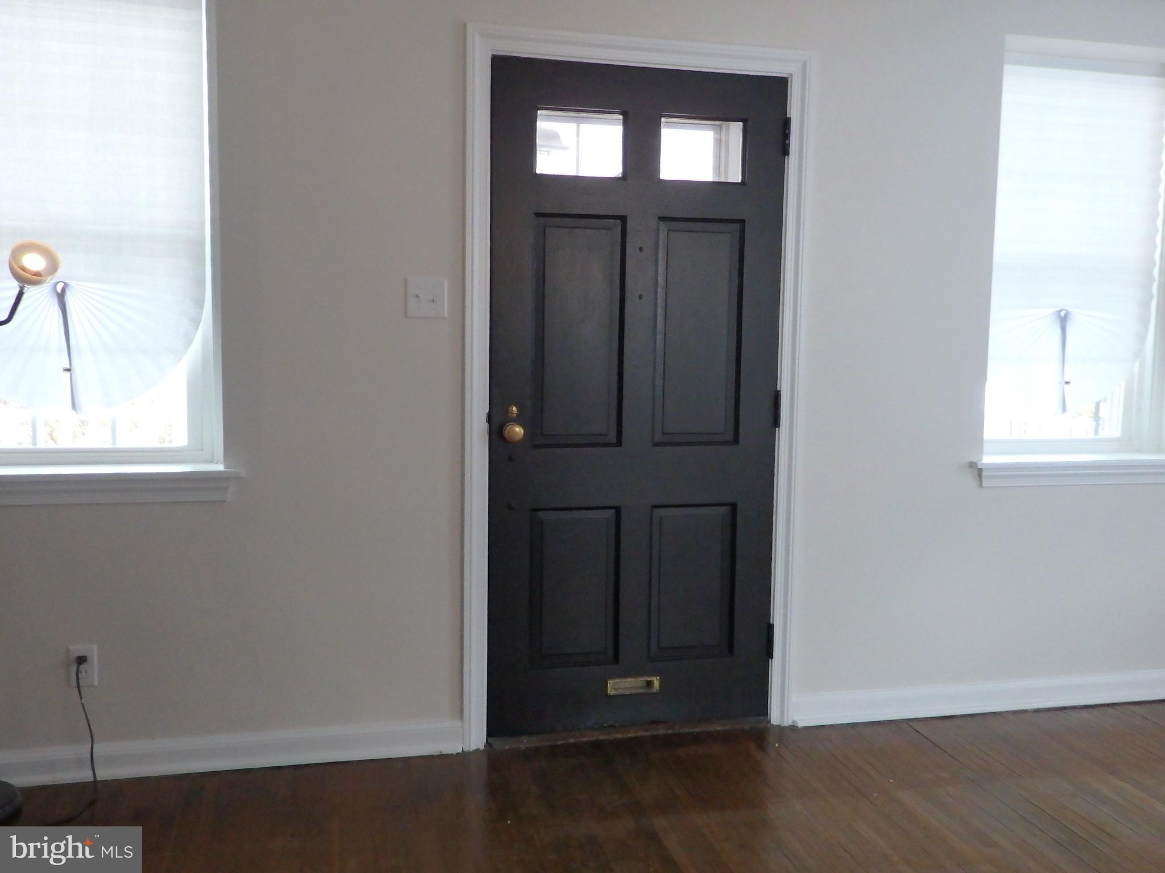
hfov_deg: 60.0
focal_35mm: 30
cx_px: 582
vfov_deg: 46.8
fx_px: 1010
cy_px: 436
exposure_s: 1/30
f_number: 3.3
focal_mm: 5.5
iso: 800
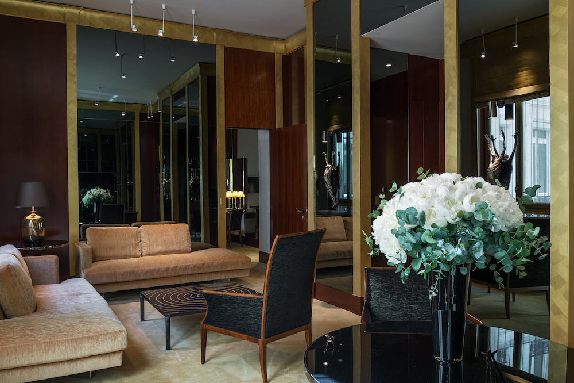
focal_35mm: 31
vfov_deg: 42.3
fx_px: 494
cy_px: 192
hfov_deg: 60.3
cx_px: 287
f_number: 13
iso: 100
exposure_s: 1/1.25
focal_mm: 31
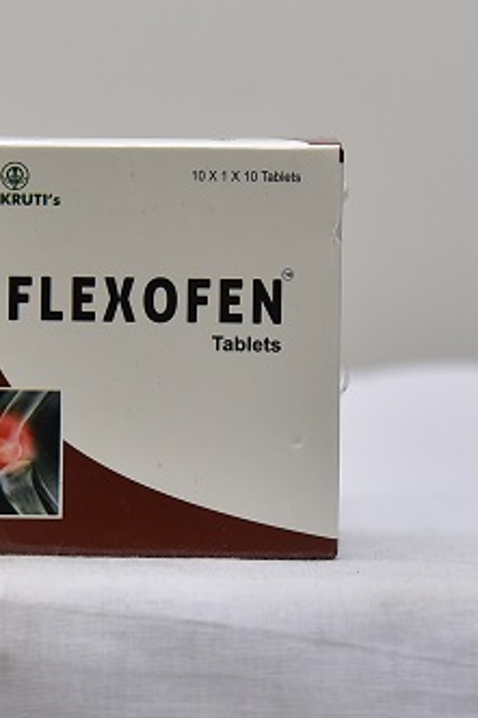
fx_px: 2372
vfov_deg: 17.2
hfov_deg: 11.5
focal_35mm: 119
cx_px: 119
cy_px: 385
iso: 1600
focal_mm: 75
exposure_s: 1/125
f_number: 4.5
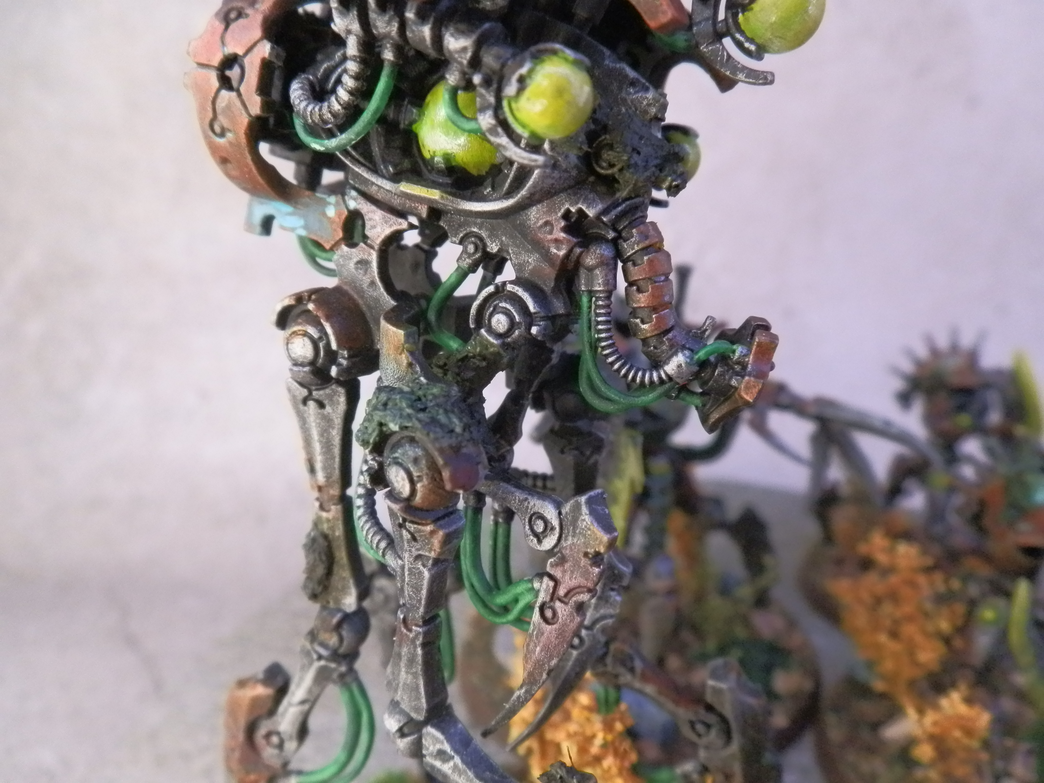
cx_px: 522
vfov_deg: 49.7
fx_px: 844
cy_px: 392
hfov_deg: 63.4
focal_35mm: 28
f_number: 3.1
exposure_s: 1/100
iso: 400
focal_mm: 5
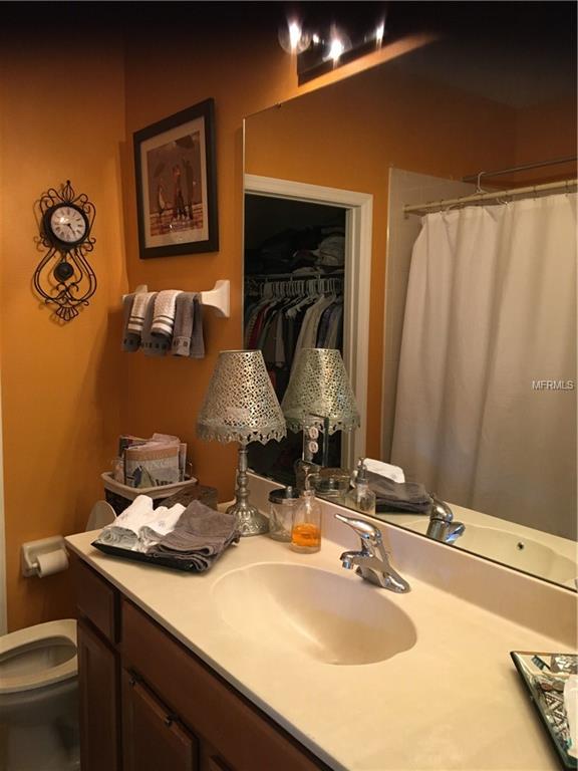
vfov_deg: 61.7
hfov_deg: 48.2
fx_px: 646
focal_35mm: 29
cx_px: 289
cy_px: 386
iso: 125
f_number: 2.2
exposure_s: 1/30
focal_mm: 4.15
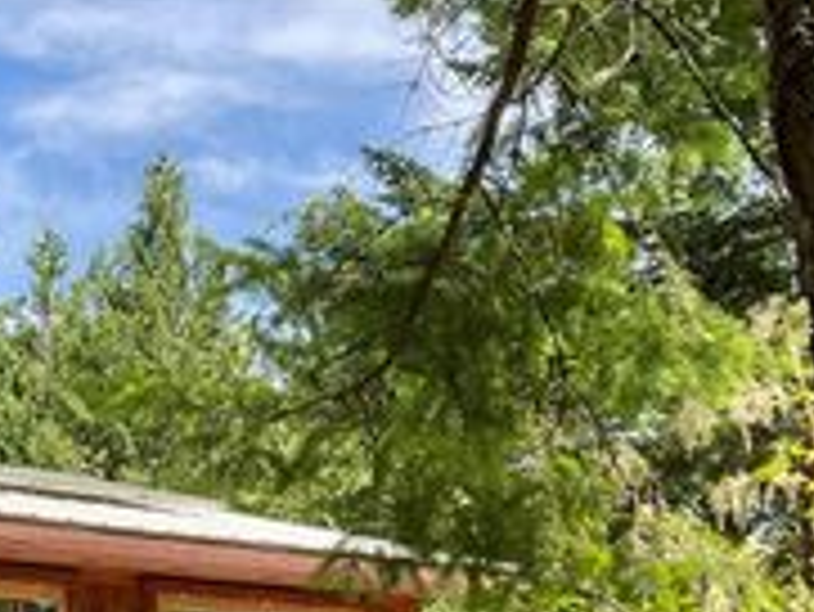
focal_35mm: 80
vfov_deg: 17.2
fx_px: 1882
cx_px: -243
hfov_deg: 22.0
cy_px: 821
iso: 16
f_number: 1.8
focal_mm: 3
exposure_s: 1/739
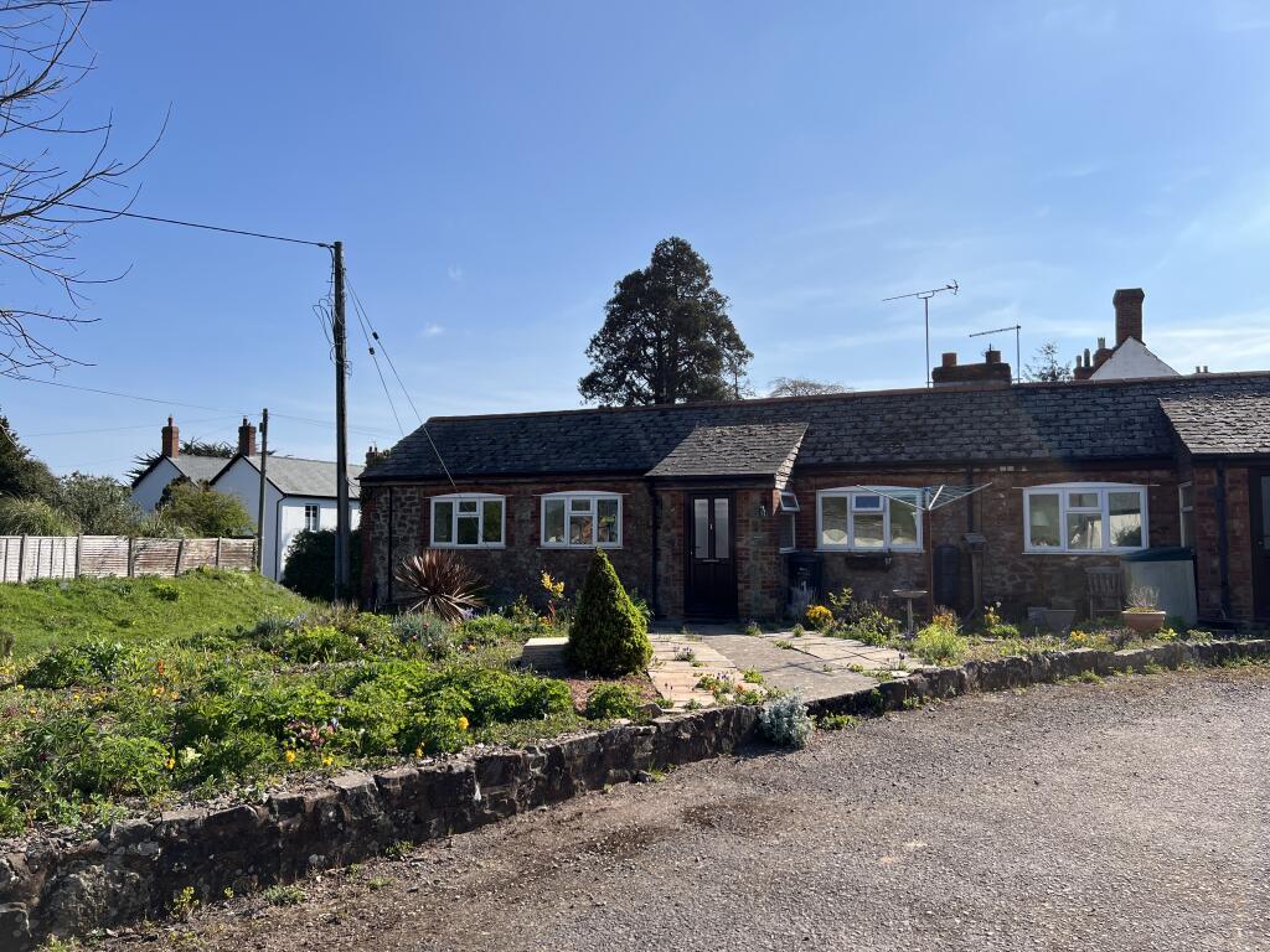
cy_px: 476
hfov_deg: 67.3
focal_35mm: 26
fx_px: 954
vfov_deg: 53.1
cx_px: 635
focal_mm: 5.7
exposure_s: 1/5882
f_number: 1.5
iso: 50
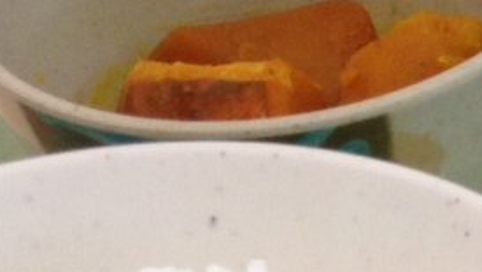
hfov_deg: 8.9
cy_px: 597
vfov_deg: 5.2
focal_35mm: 226
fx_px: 2890
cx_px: 1039
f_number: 2.4
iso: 80
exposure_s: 1/60
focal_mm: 4.28
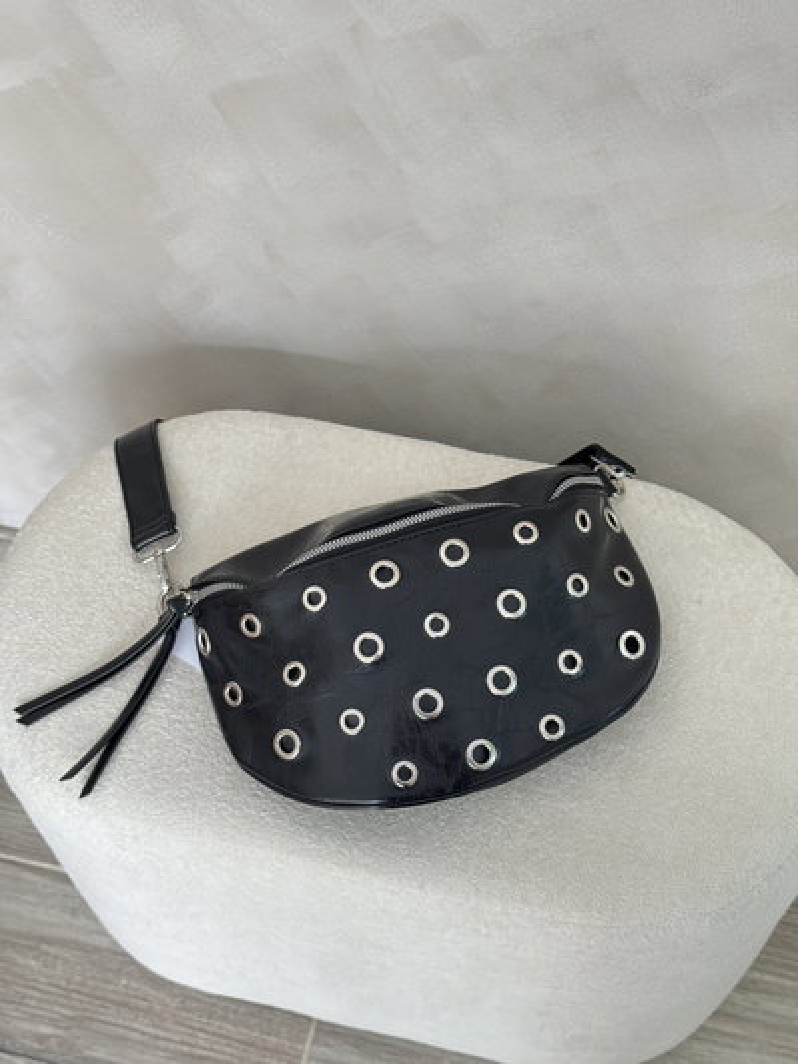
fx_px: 1475
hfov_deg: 30.3
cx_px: 399
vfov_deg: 39.6
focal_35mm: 48
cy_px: 532
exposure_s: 1/60
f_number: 1.78
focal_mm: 6.76
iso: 200
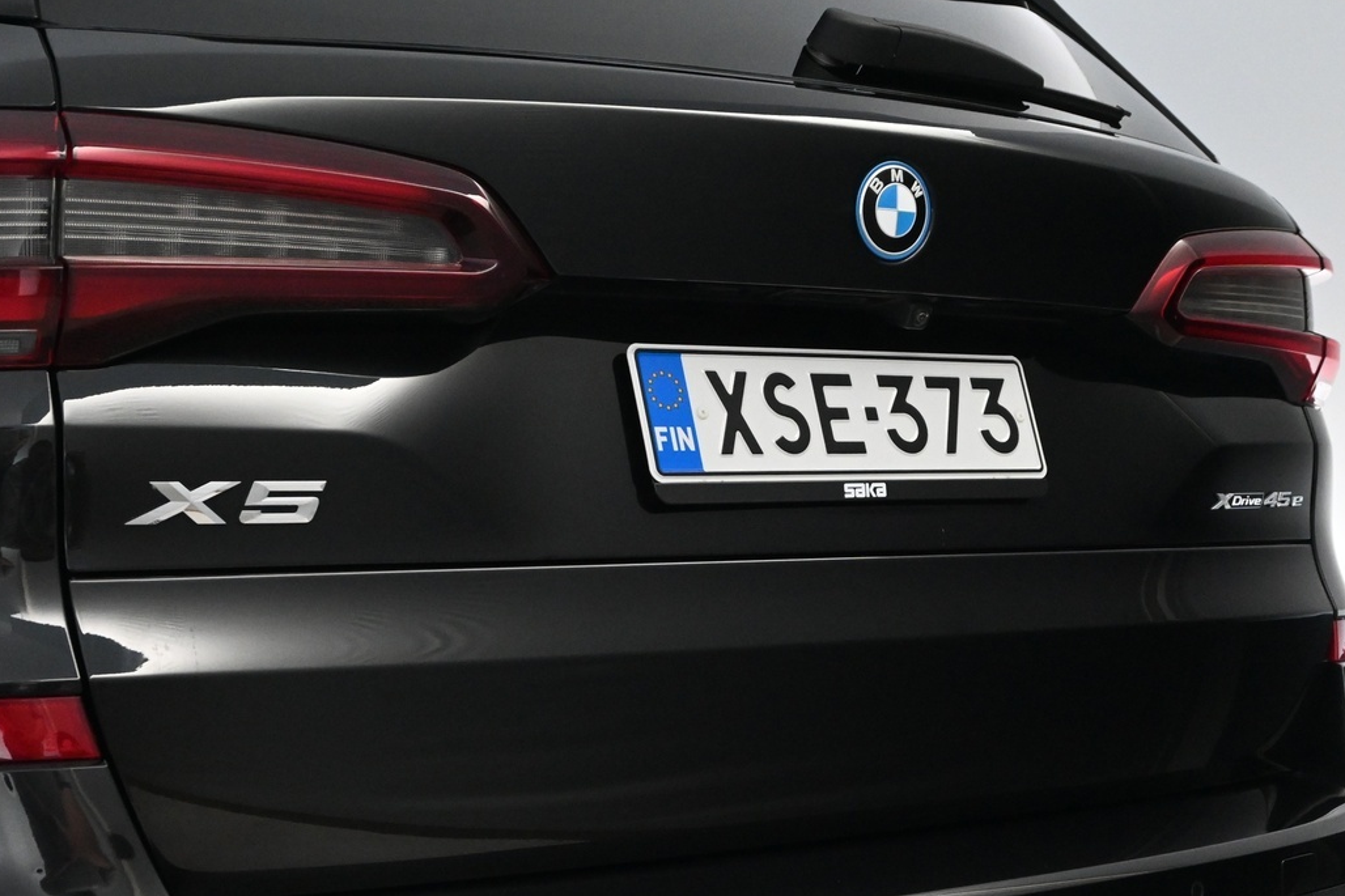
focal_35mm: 52
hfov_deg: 38.0
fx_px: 1942
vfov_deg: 25.9
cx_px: 502
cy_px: 589
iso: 3200
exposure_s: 1/100
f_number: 5
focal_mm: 22
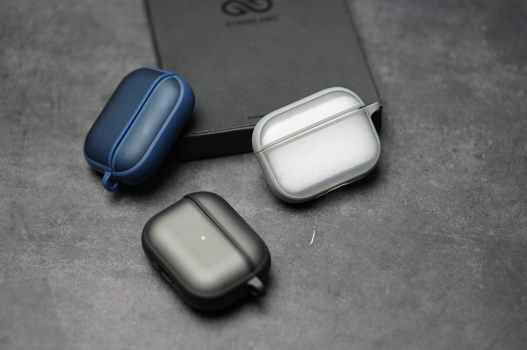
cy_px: 175
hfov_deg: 22.6
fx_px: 1316
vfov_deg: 15.2
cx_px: 264
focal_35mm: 90
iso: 2000
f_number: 2.8
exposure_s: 1/200
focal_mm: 90
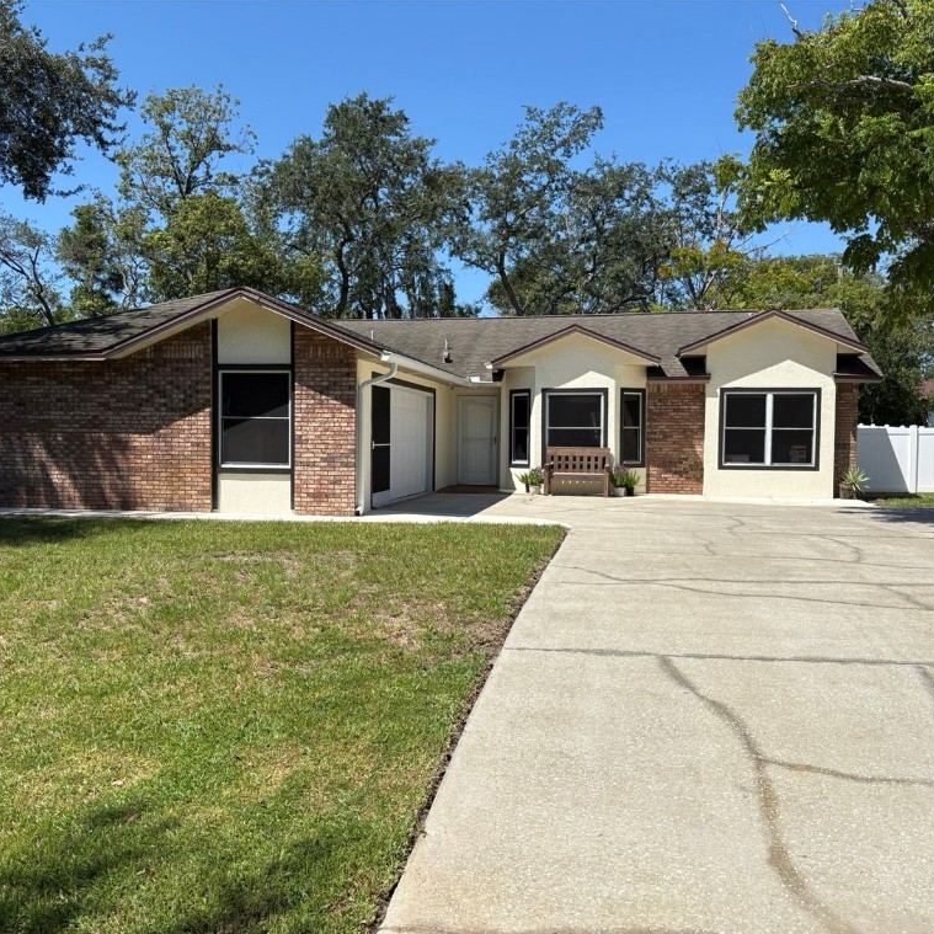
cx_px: 437
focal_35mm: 31
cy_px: 471
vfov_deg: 52.5
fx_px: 946
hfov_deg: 52.5
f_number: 1.6
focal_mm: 5.96
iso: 50
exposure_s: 1/4608
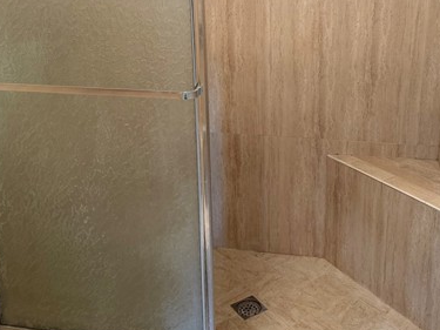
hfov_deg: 45.5
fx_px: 521
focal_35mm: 41
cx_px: 266
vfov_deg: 34.7
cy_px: 101
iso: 200
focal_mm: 6.76
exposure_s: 1/60
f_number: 1.78
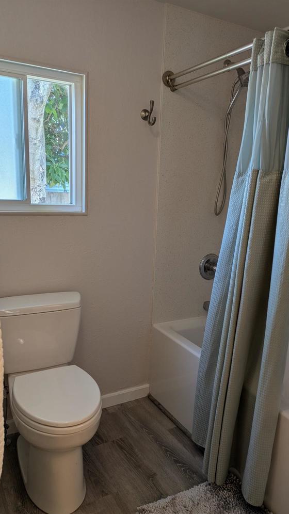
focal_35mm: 28
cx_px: 157
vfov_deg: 67.9
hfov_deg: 41.4
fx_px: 382
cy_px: 263
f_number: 1.89
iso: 58
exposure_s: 1/40
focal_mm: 5.43
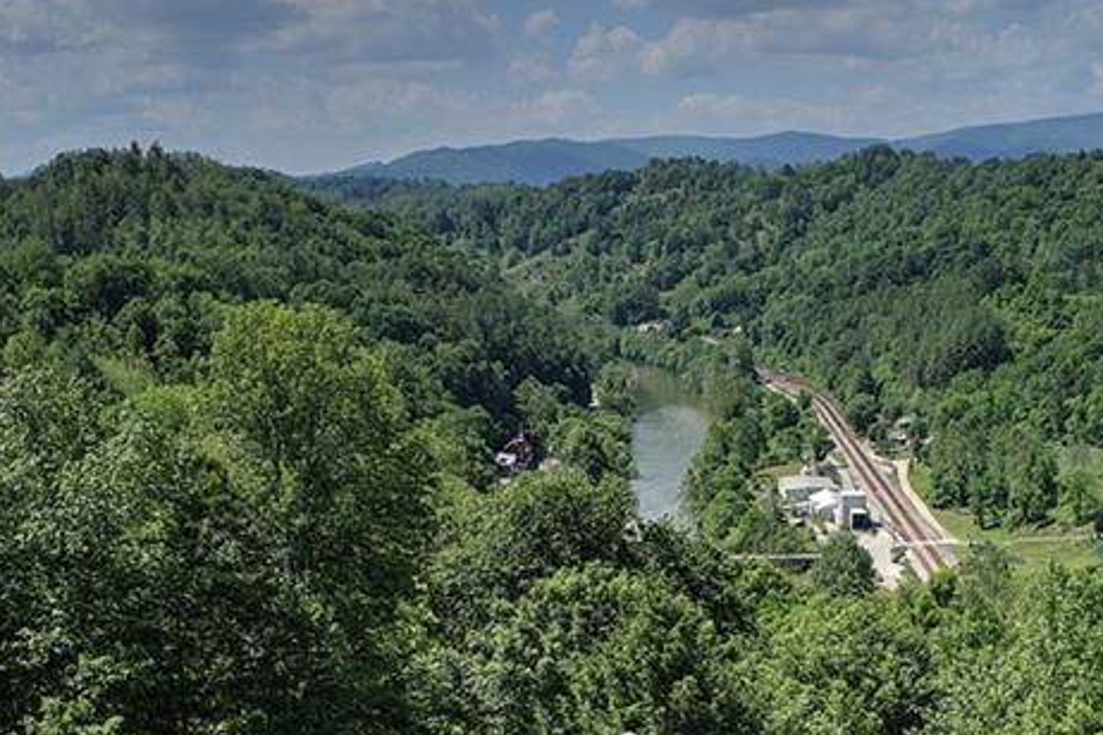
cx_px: 659
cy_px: 714
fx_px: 1899
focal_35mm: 62
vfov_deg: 21.2
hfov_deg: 32.3
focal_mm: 10.3
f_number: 4.5
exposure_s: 1/200
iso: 100
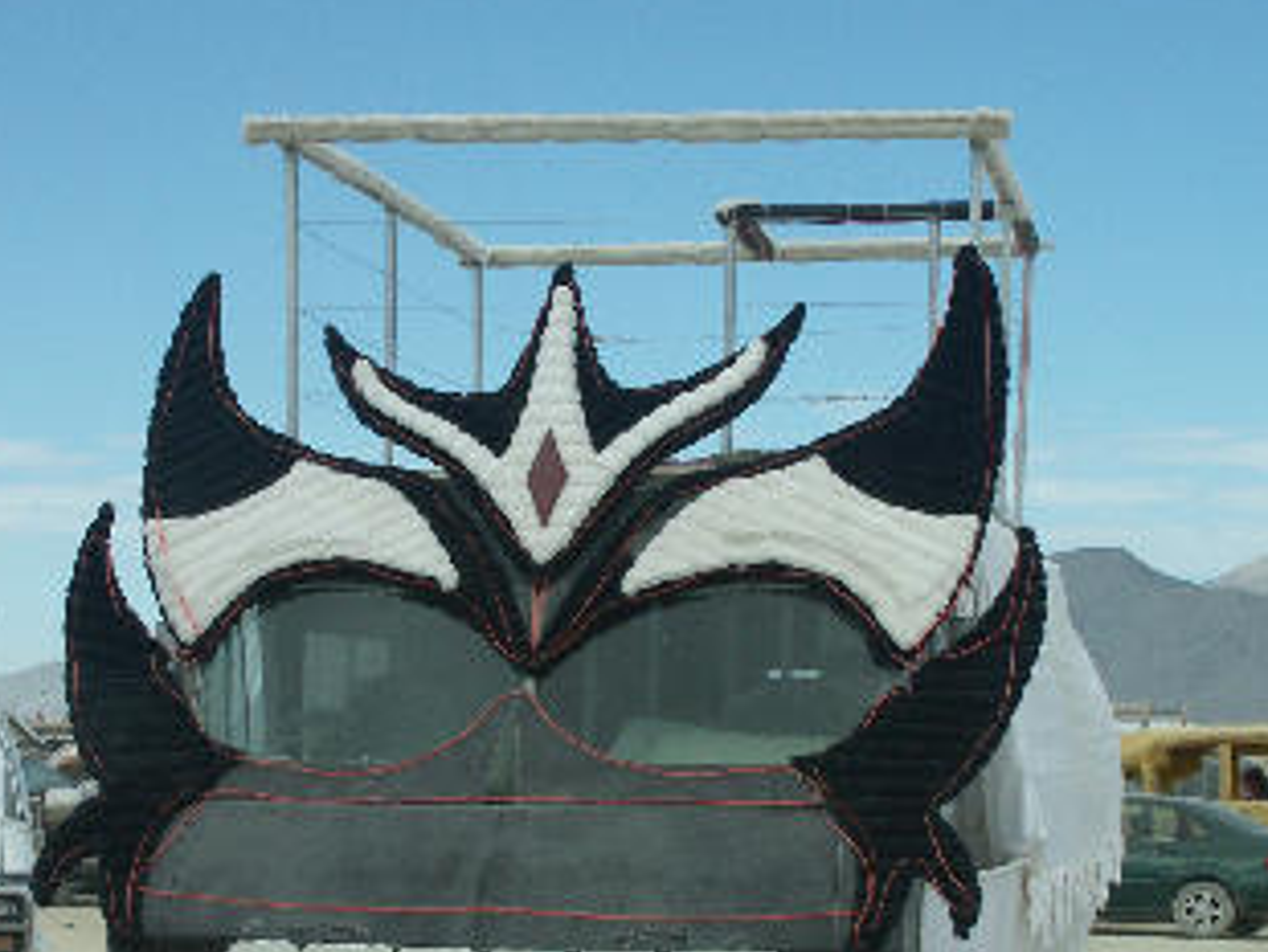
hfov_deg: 22.7
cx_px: 575
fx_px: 3153
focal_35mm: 86
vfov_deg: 17.1
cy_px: 727
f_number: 8
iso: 100
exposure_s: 1/400
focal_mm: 12.85
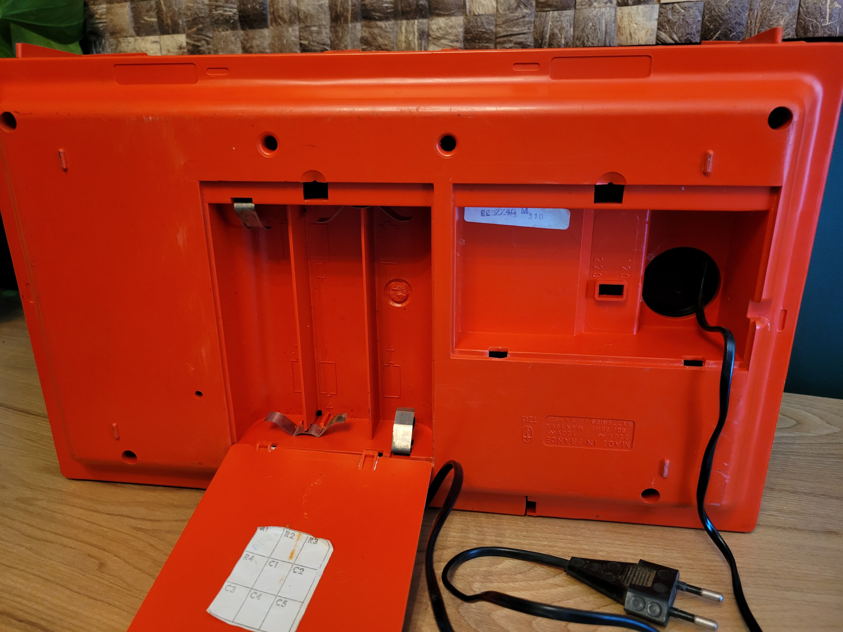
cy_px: 316
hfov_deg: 67.3
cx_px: 422
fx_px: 633
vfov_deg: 53.1
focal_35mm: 26
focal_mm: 5.4
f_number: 1.8
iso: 250
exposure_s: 1/40
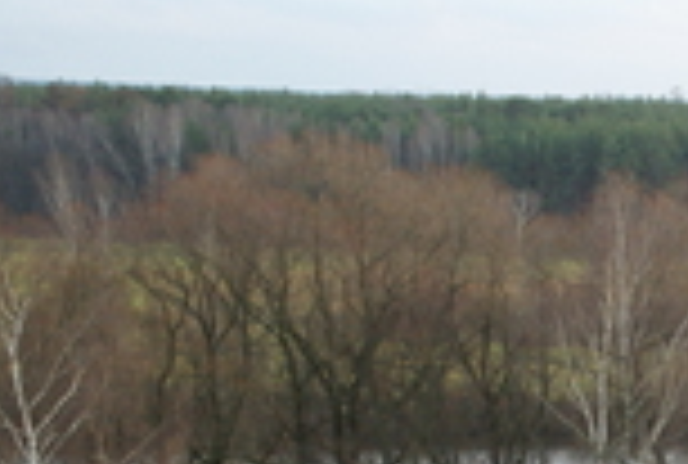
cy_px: 619
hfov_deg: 11.2
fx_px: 3373
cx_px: 989
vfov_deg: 7.8
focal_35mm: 176
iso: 320
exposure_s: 1/60
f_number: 4.5
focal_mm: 40
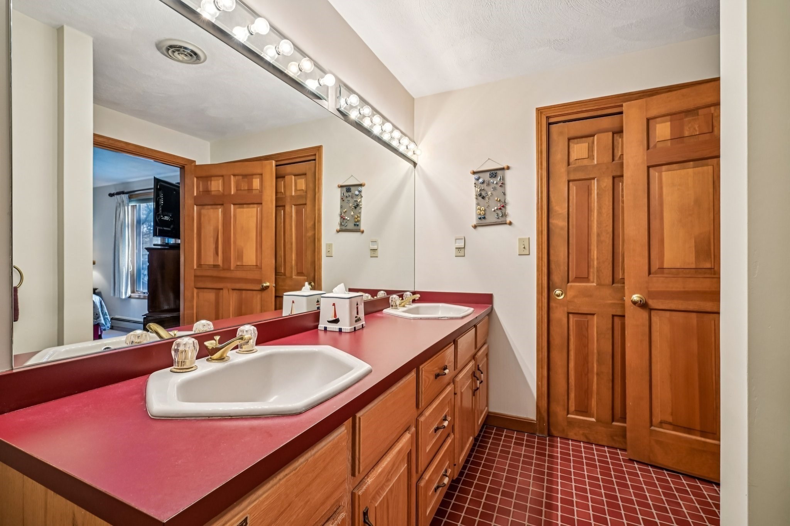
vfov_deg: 73.7
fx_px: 351
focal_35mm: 16
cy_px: 263
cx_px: 395
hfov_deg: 96.7
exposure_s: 1/13
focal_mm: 16
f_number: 8
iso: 400
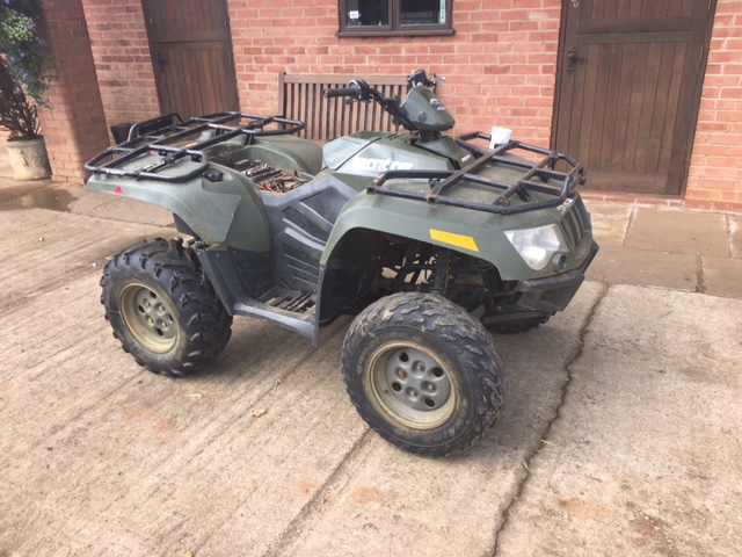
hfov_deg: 61.7
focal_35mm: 29
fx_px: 622
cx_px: 371
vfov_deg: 48.2
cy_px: 278
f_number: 2.2
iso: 25
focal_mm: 4.15
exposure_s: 1/272
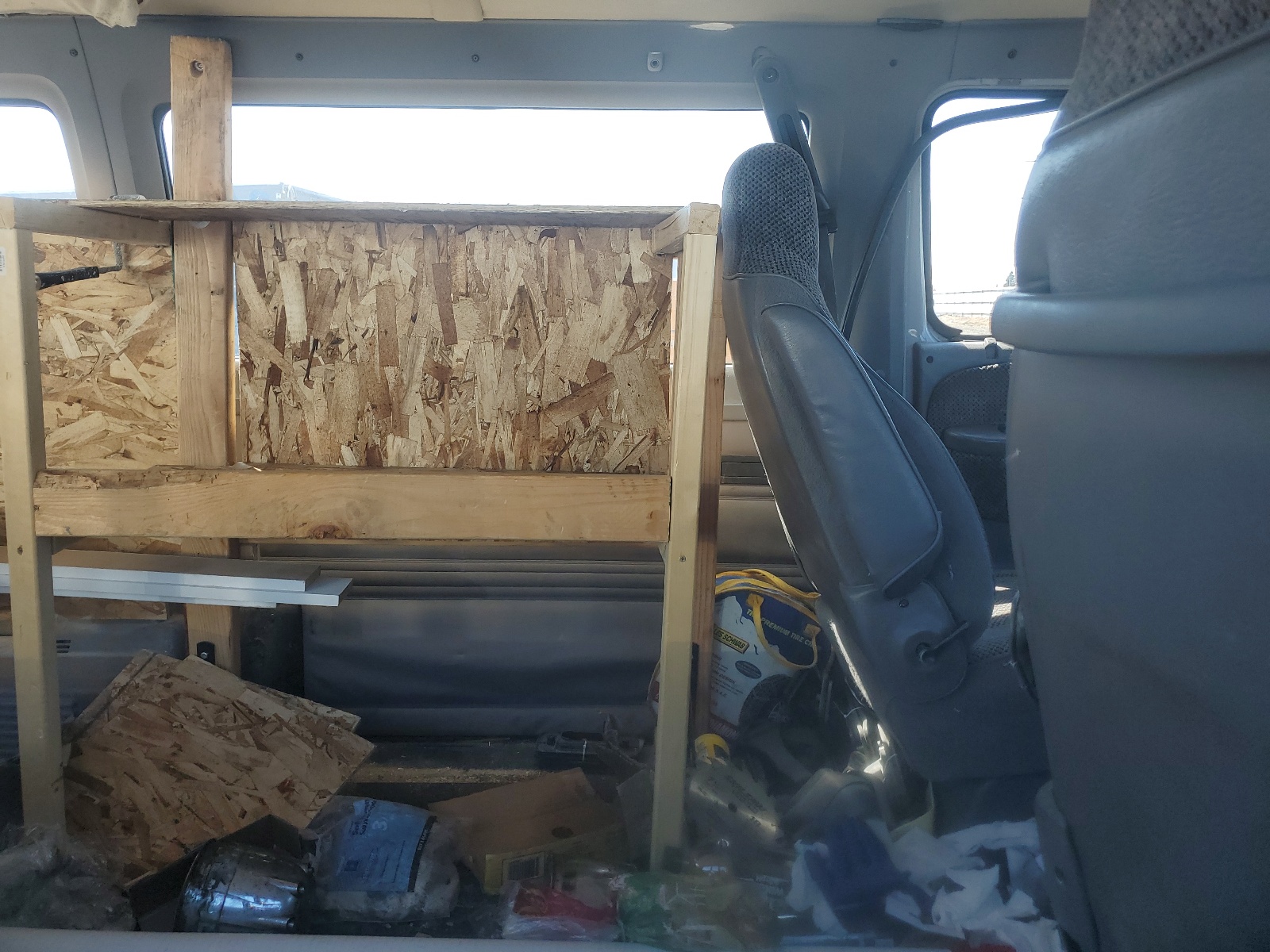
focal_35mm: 26
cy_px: 476
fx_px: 954
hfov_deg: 67.3
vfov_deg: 53.1
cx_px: 635
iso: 50
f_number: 1.5
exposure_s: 1/370
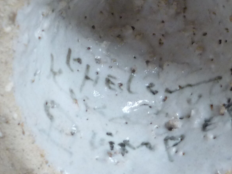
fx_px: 684
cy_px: 27
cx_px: 175
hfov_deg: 19.1
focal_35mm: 102
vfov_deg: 14.4
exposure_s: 1/30
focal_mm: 5.5
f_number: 2.8
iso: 160
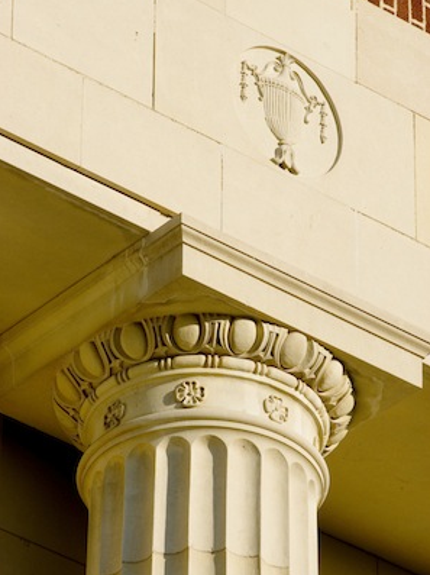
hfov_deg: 5.0
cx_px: 214
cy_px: 309
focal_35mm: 295
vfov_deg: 6.7
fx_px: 4894
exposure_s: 1/250
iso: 200
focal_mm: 180
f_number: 11
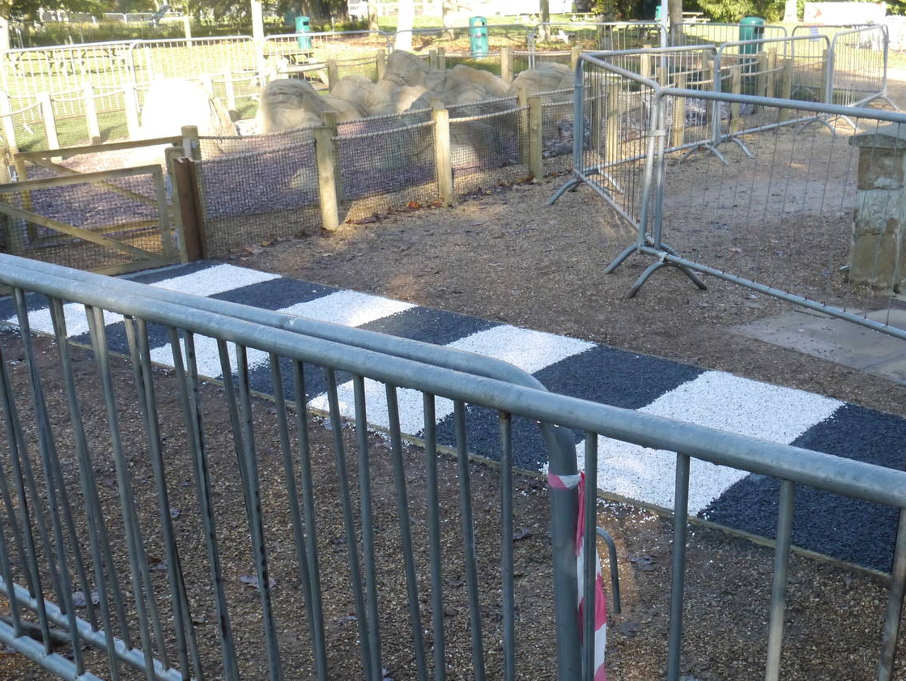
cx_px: 539
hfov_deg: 46.5
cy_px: 425
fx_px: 1048
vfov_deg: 35.8
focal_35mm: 40
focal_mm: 14
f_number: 9
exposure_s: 1/160
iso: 800
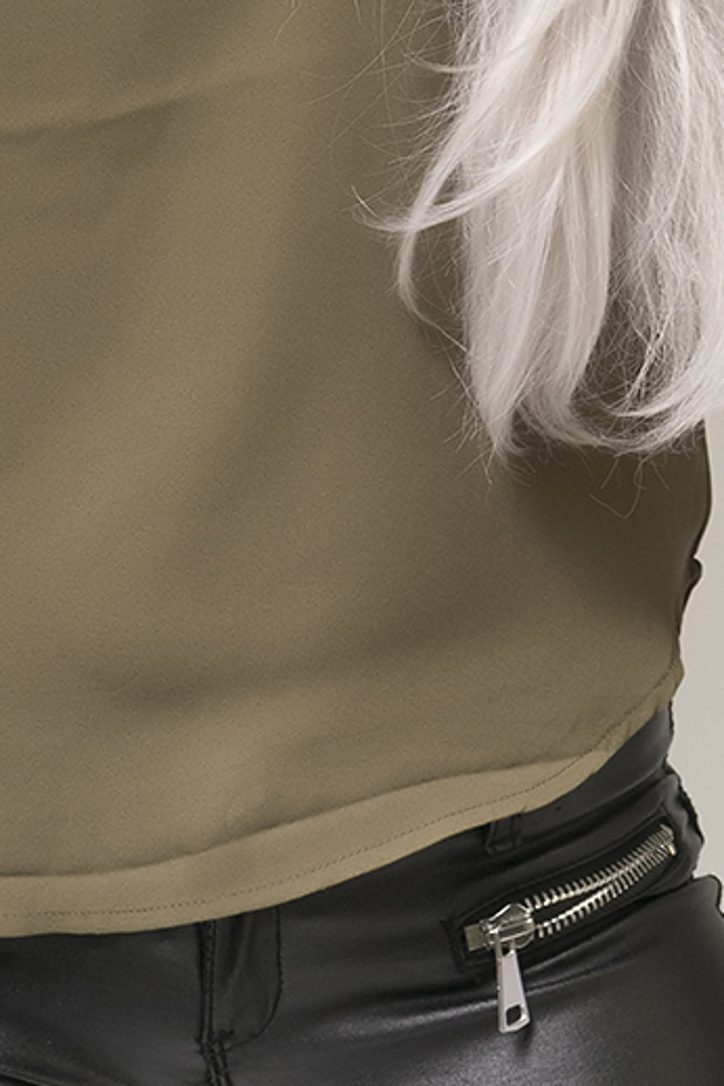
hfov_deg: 5.4
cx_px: 217
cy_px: 65
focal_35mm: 255
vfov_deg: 8.1
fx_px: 7678
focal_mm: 55
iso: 200
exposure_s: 1/60
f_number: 11
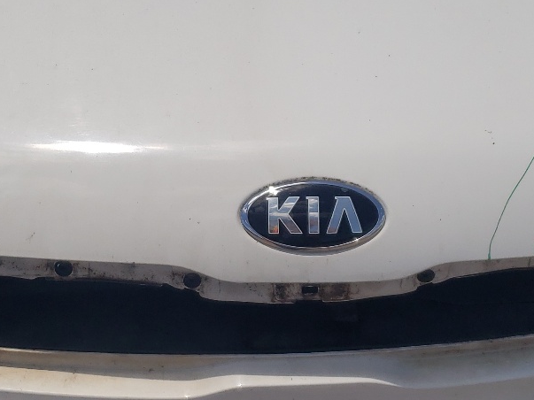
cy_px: 181
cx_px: 271
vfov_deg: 21.3
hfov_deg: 28.2
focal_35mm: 69
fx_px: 1064
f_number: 1.5
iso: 51
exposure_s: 1/10000
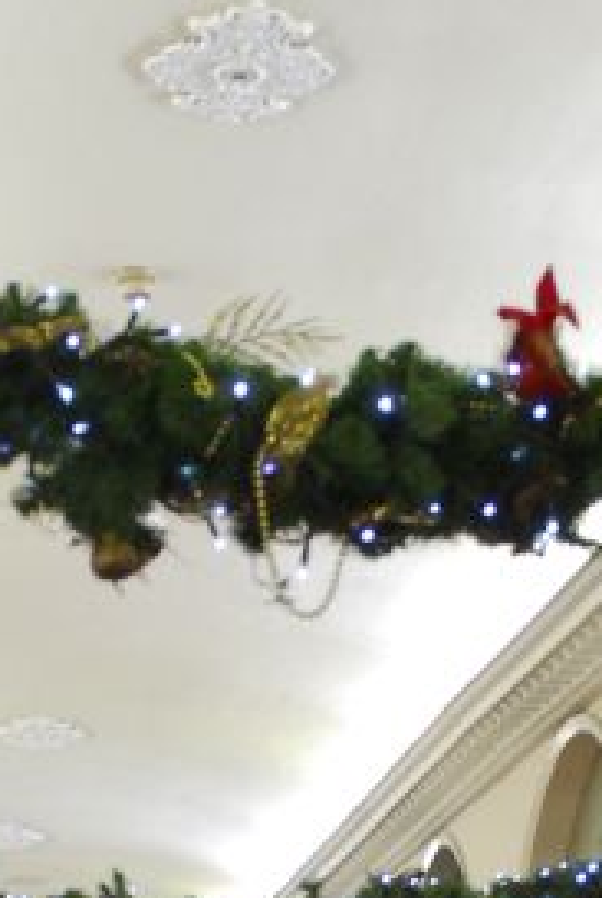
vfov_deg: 13.1
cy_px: 1414
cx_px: 286
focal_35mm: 147
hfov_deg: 9.4
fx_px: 3673
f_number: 4.5
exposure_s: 1/25
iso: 400
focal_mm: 28
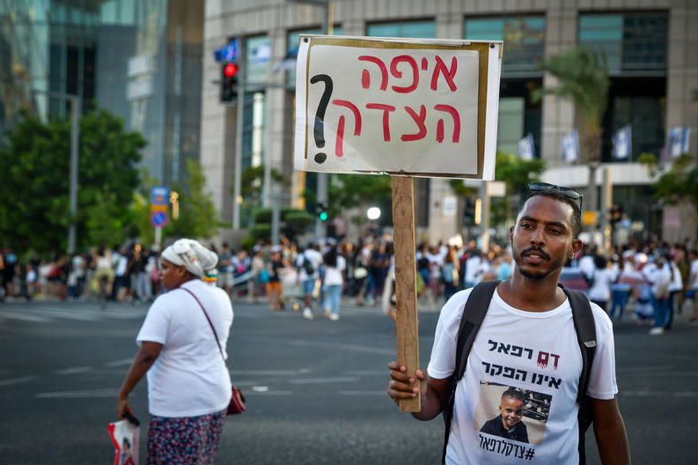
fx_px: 2151
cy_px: 232
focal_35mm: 111
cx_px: 347
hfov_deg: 18.4
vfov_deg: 12.3
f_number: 10
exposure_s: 1/160
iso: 500
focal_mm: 110
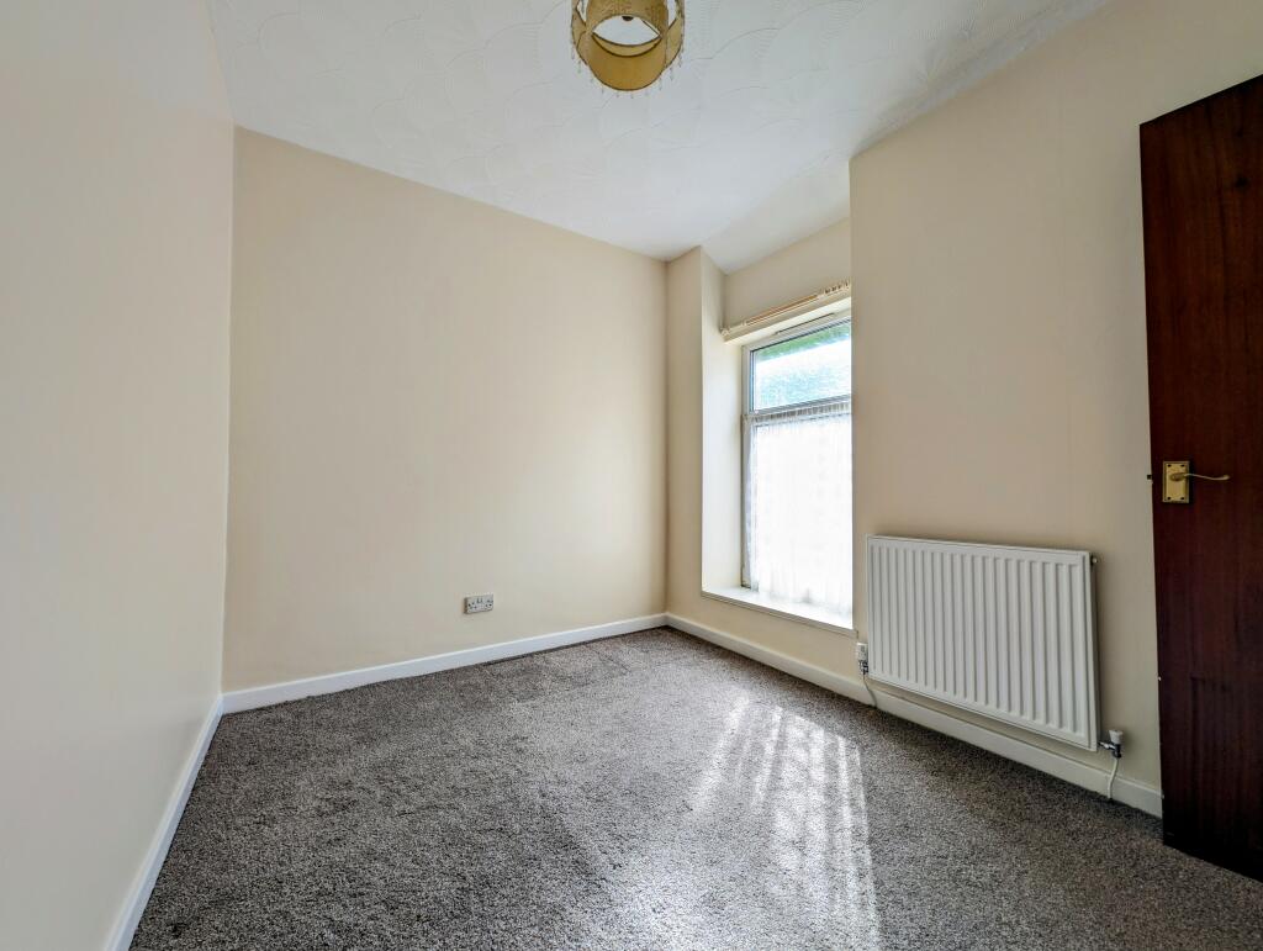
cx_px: 632
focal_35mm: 12
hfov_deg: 110.5
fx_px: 438
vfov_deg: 94.6
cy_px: 476
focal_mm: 2.23
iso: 41
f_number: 1.95
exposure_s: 1/51.4
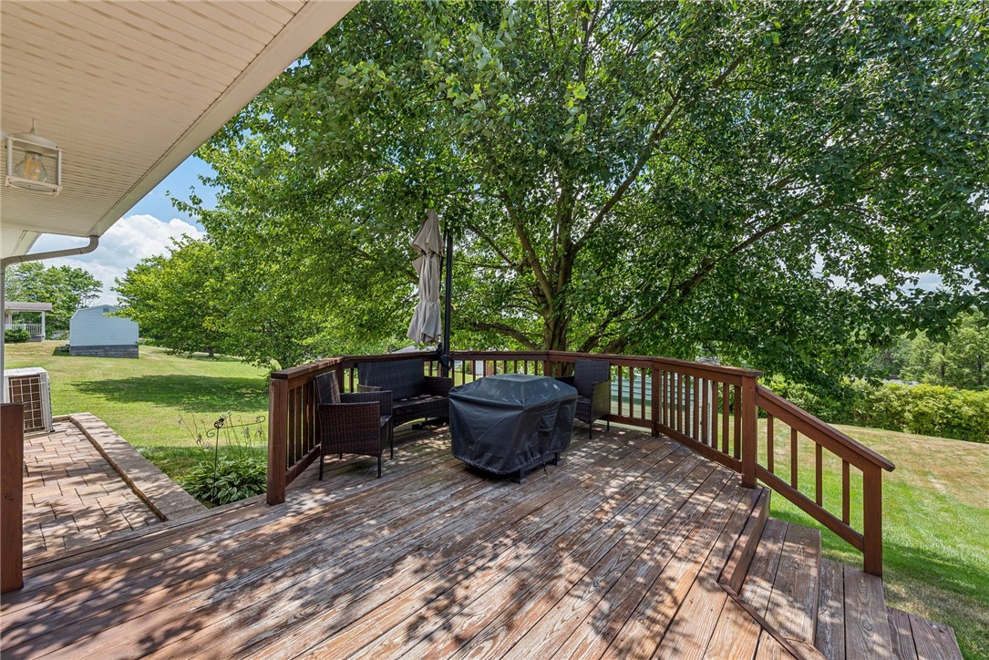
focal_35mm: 14
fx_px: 385
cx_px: 494
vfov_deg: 81.2
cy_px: 330
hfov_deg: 104.2
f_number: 11
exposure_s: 1/125
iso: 80
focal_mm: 14
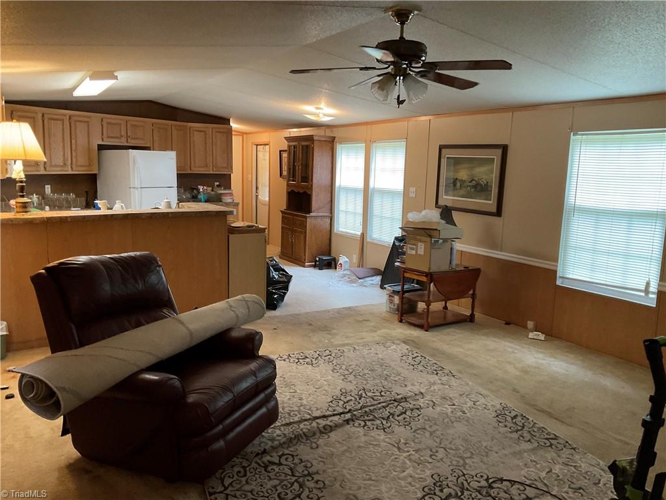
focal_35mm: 29
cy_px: 250
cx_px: 333
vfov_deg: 48.2
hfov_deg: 61.7
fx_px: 558
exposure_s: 1/40
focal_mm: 3
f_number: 1.8
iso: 250
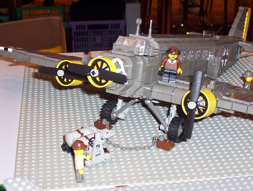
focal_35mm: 81
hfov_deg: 24.1
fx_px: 593
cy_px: 96
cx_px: 126
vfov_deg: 18.3
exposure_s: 1/93.2
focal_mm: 10.76
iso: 140
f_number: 3.62
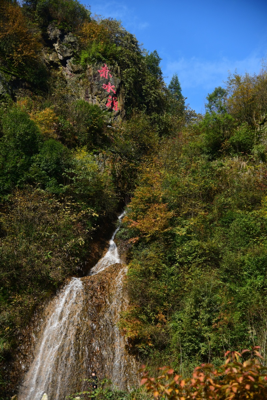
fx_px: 689
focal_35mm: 62
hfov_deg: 21.9
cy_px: 200
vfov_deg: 32.4
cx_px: 134
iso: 200
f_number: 4
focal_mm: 62
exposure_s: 1/1600
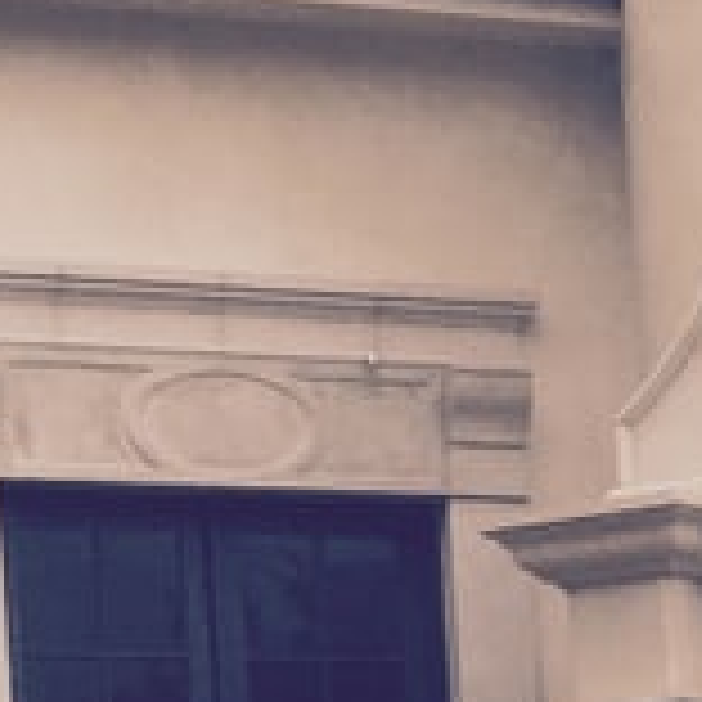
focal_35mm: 219
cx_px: 1676
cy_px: 1220
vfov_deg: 7.8
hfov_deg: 7.5
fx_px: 5025
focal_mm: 4.15
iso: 32
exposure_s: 1/476
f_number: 2.2
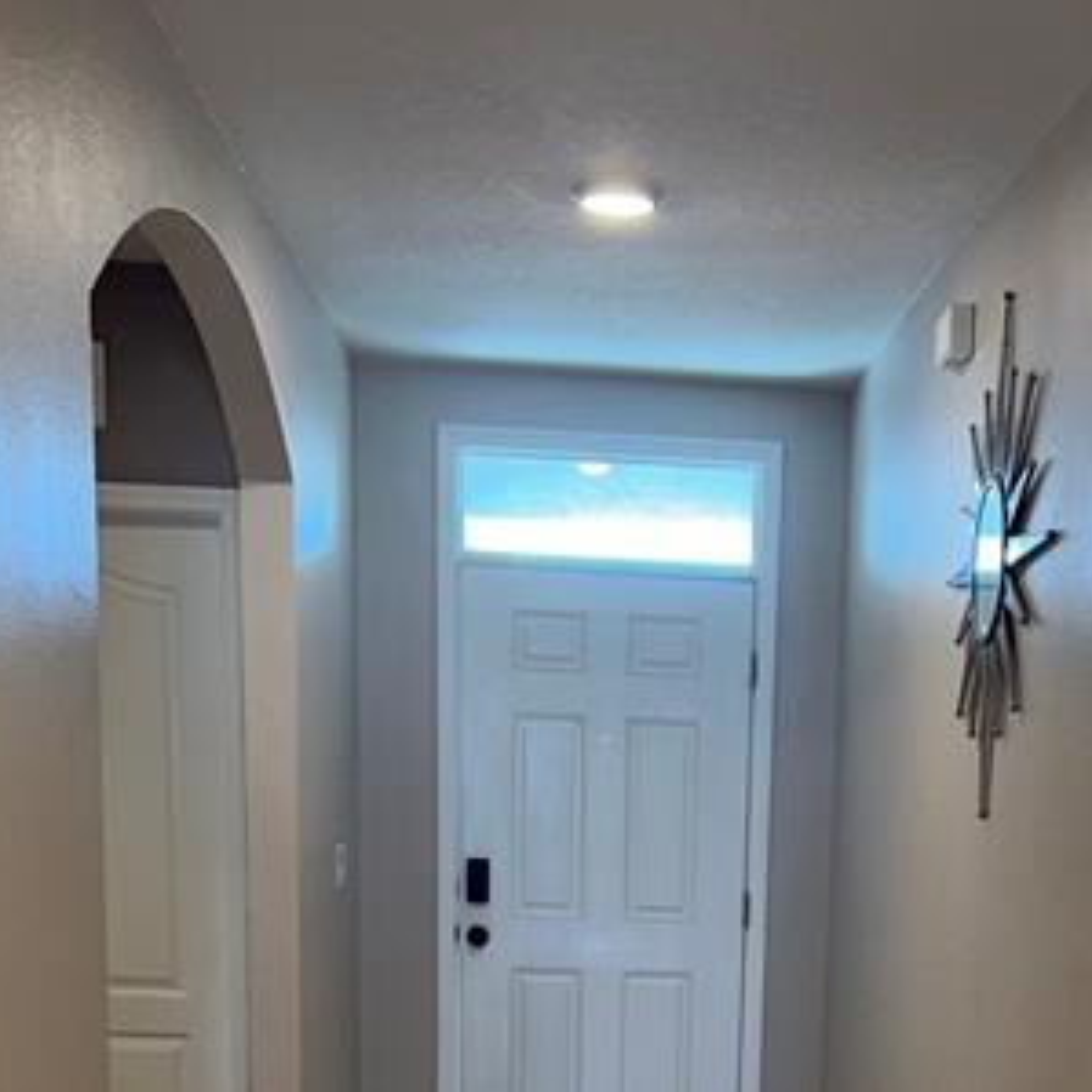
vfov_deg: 27.2
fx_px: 2106
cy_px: 1136
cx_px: 771
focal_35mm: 59
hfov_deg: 28.8
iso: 80
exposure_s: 1/60
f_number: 1.5
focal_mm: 5.7
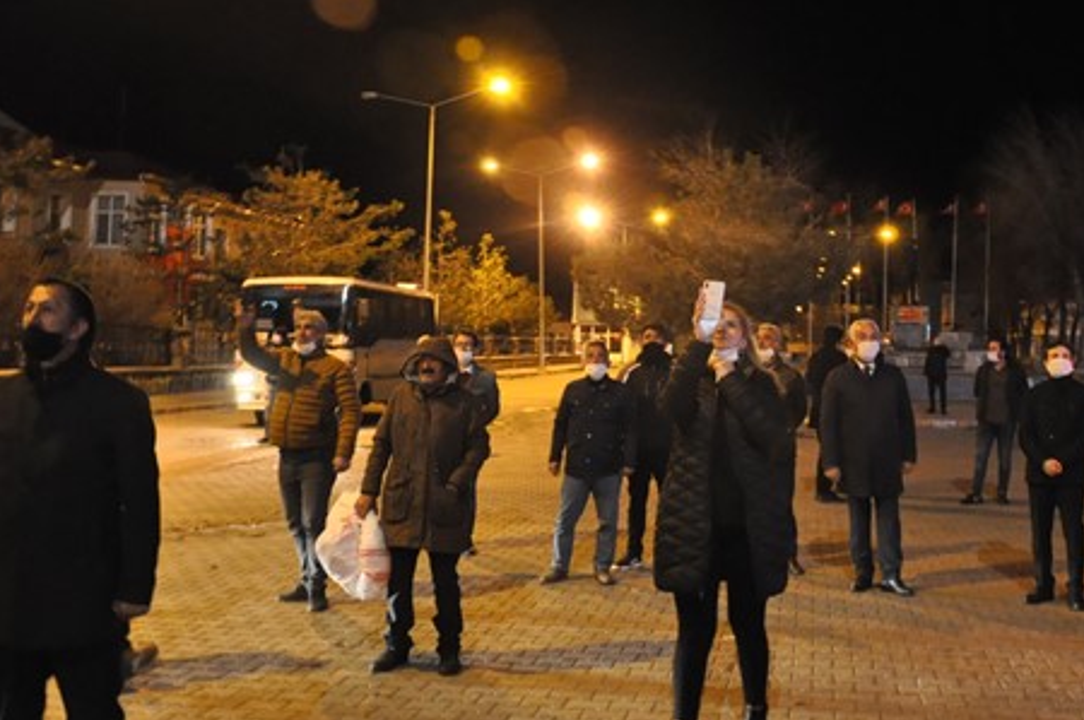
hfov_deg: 48.9
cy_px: 323
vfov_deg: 34.1
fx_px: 1173
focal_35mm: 39
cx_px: 701
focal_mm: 18
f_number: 3.5
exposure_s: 1/20
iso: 3200
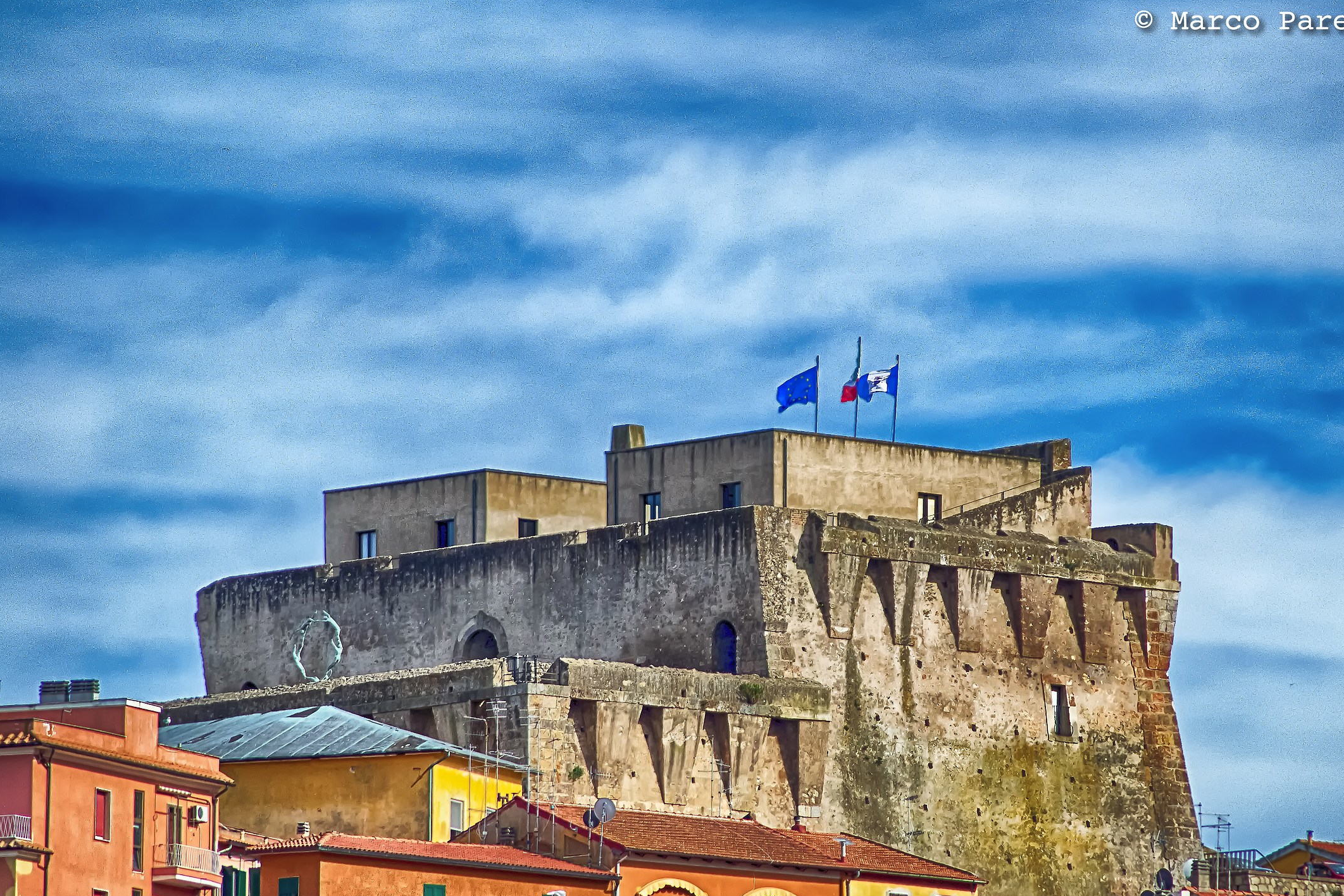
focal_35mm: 331
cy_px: 493
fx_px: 12340
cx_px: 726
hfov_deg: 6.2
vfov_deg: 4.2
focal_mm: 195
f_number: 5.6
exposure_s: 1/2000
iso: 360
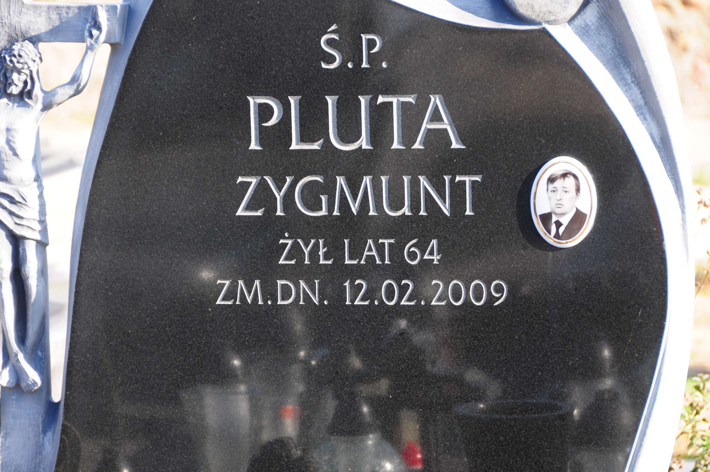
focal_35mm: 180
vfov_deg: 7.6
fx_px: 3546
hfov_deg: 11.4
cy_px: 236
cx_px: 355
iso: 320
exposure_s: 1/200
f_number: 7.1
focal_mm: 120
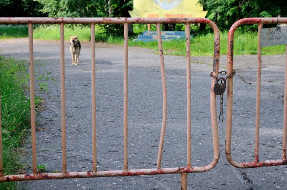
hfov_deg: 33.6
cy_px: 74
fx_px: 475
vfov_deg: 22.6
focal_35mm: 60
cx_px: 152
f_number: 5
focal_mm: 29
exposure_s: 1/250
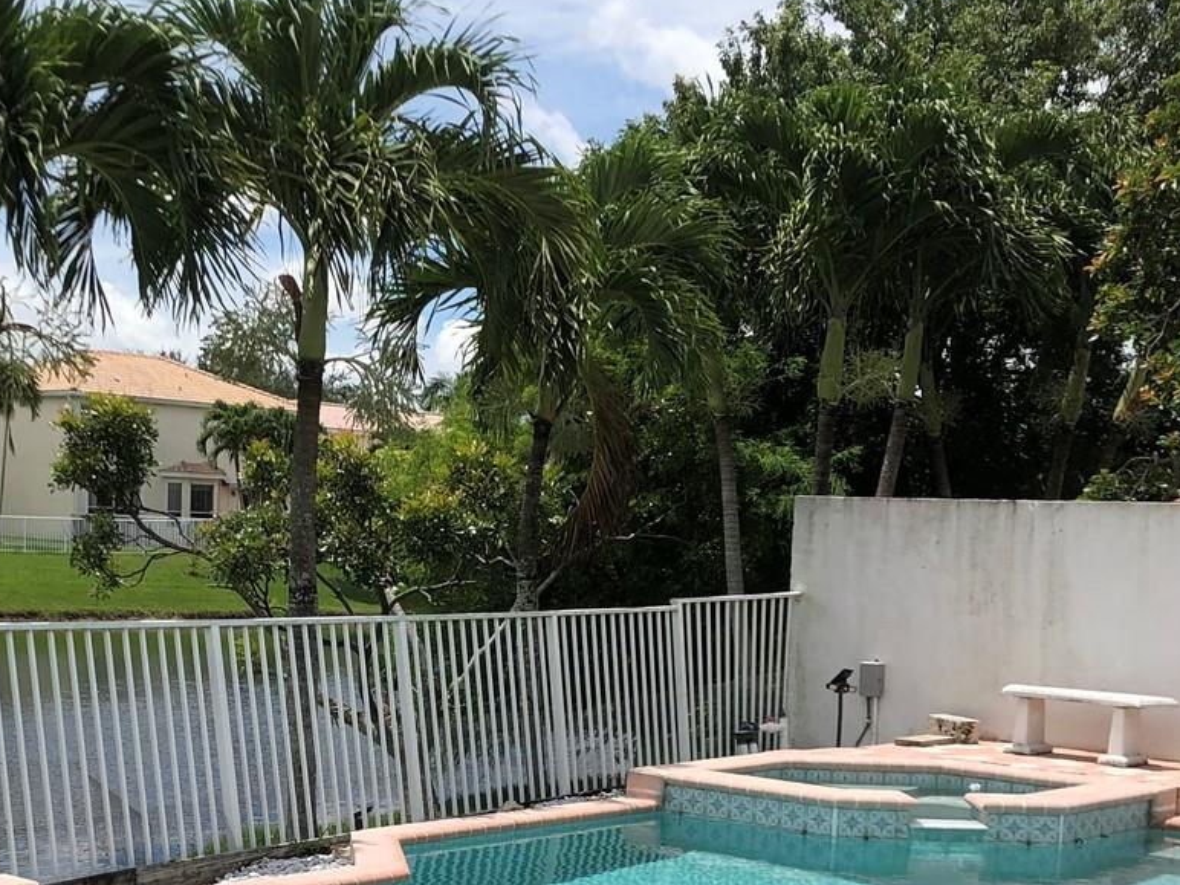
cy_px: 752
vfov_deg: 24.7
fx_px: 1977
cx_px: 367
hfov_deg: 32.9
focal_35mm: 58
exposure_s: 1/3205
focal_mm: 4
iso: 20
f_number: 1.8
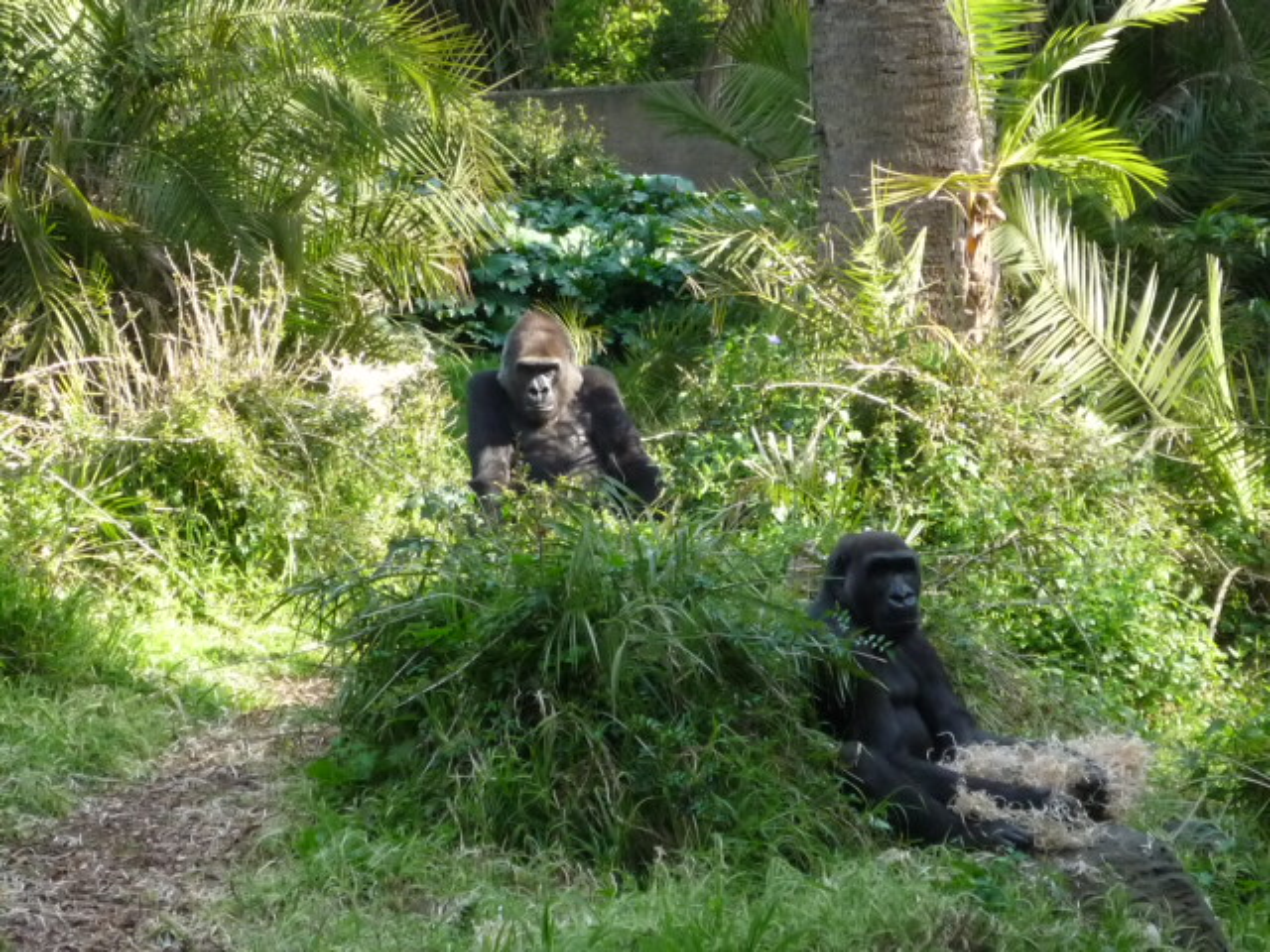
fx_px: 5870
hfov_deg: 12.3
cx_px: 635
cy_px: 476
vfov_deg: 9.3
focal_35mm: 160
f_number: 5.1
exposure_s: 1/125
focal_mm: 16.5
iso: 320
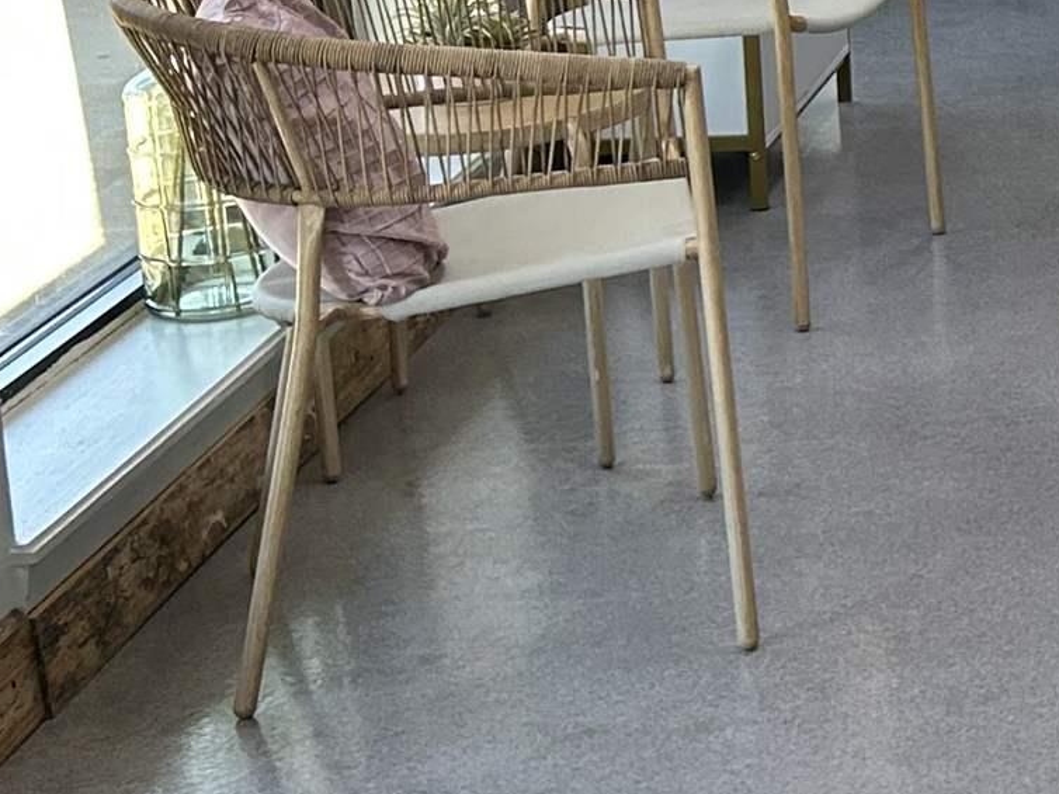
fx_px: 3242
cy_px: -141
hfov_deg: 16.2
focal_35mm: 106
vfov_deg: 13.6
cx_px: 1775
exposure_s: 1/120
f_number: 1.5
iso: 100
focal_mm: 5.7
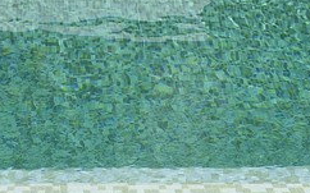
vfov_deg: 8.4
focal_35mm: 128
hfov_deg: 16.1
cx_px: 24
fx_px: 1081
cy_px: -414
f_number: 11
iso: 100
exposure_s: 1/250
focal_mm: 19
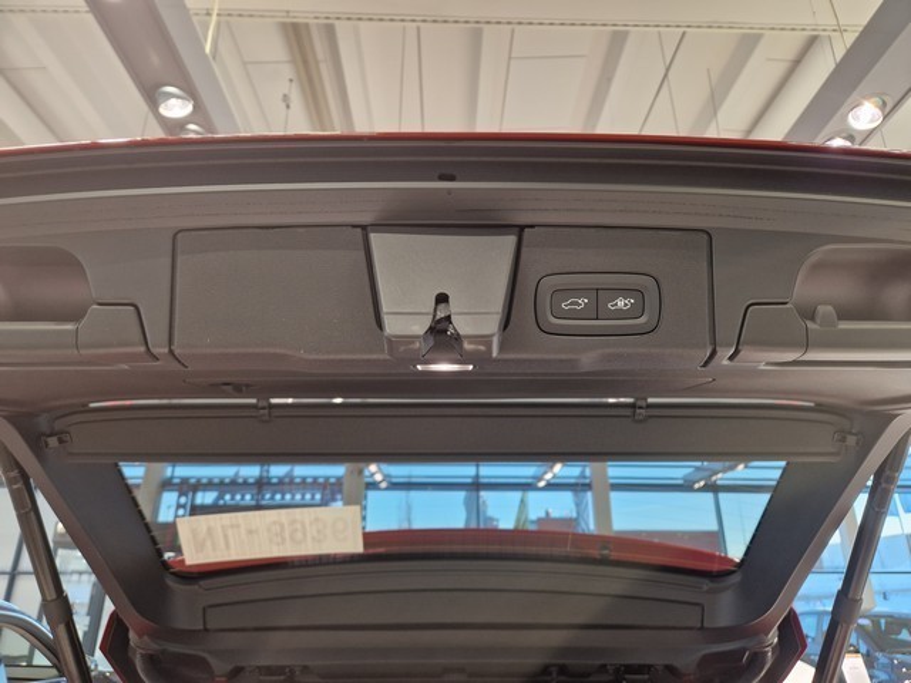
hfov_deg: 73.9
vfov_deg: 58.9
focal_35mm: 23
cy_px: 342
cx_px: 456
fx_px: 605
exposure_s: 1/100
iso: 250
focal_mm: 5.4
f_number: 1.8
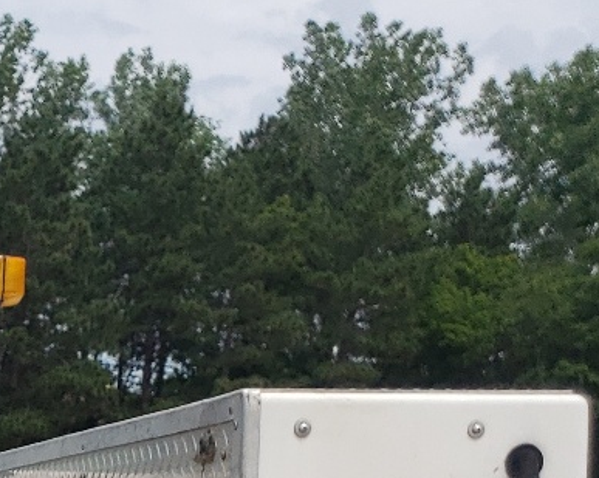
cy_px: 922
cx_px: -410
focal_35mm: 105
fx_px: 1860
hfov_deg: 16.0
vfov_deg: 12.9
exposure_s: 1/3333
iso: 50
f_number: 1.5
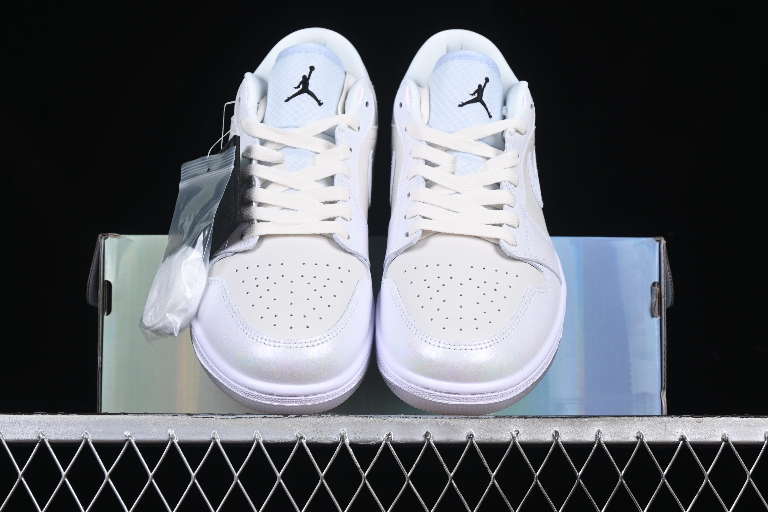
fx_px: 1600
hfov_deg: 27.0
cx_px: 384
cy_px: 256
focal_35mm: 75
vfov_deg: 18.2
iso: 160
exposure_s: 1/80
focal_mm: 50
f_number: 8
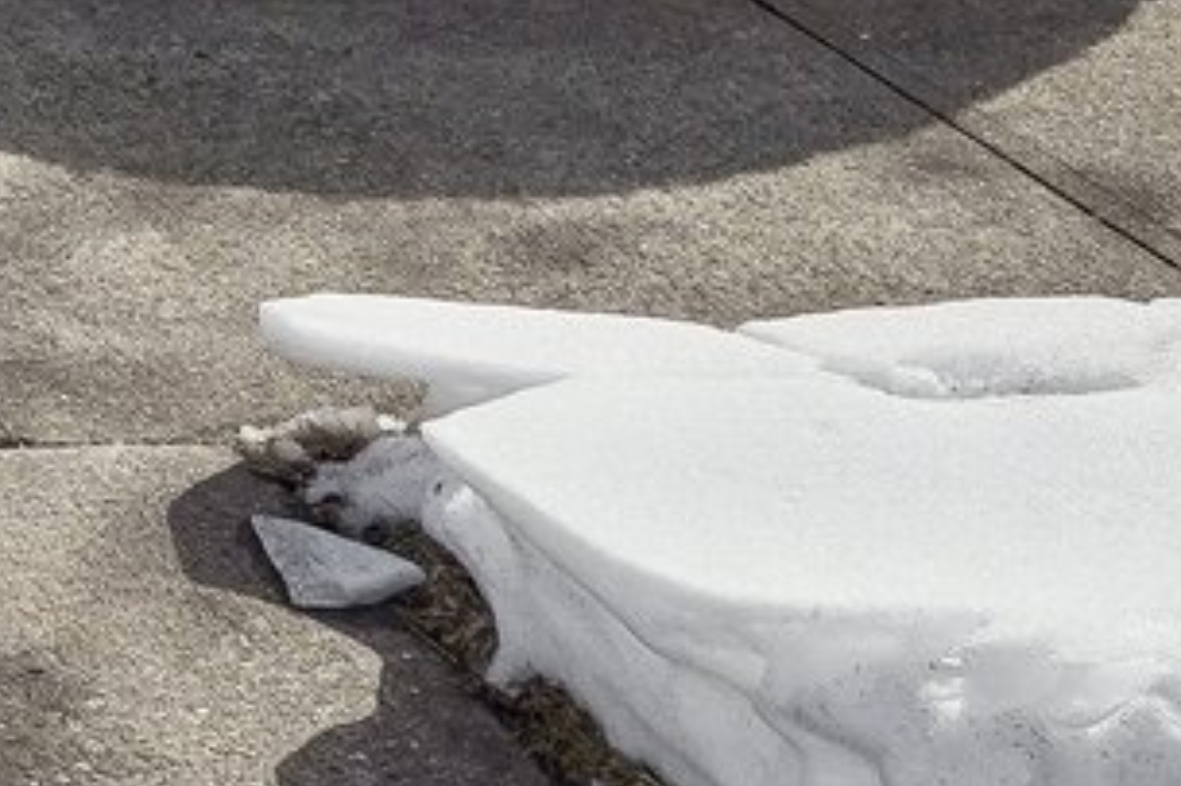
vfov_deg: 9.5
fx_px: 3967
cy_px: -1334
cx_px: -1793
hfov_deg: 12.5
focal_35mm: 121
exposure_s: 1/1600
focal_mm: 18
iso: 400
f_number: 9
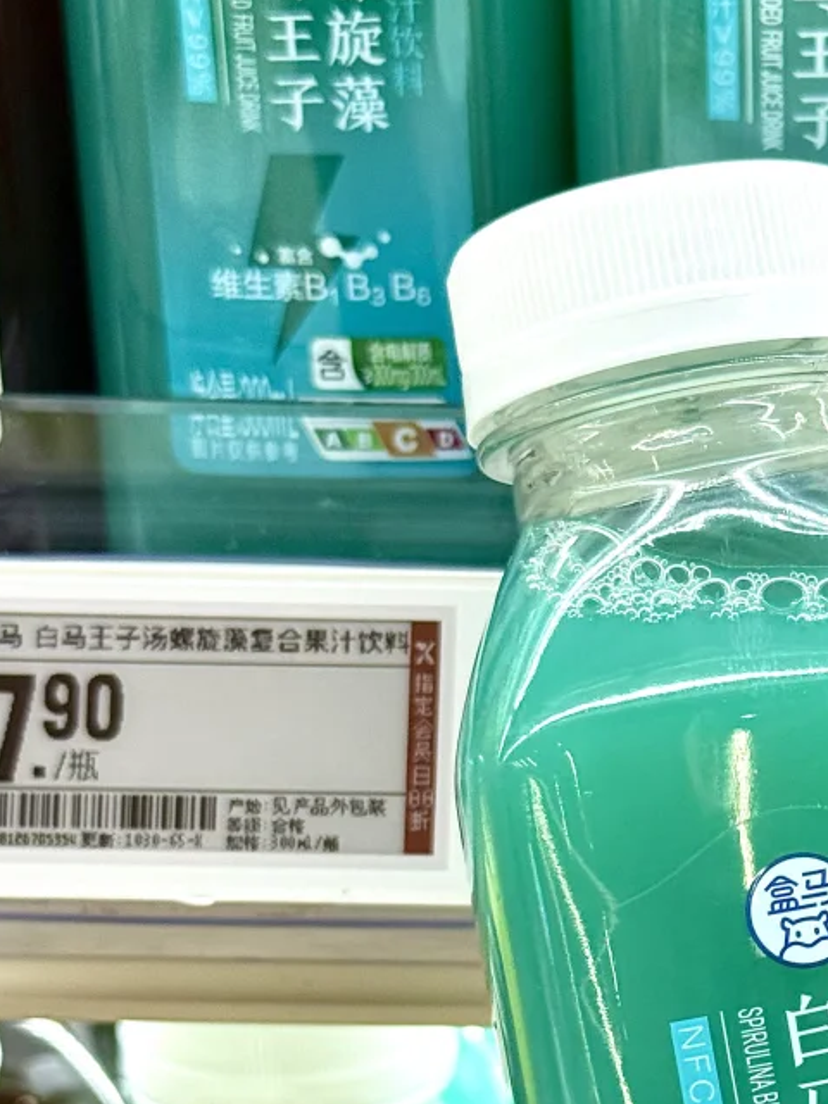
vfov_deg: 18.0
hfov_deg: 13.5
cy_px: 907
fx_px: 3444
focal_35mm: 108
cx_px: 864
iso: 80
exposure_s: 1/398
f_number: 1.78
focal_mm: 6.76
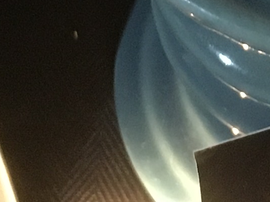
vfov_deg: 6.6
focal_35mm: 218
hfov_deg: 8.9
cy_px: -233
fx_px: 1700
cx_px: 372
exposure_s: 1/15
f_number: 2.2
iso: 250
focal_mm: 4.15
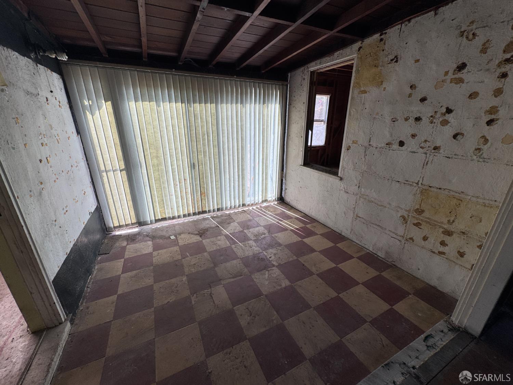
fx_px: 207
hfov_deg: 102.1
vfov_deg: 85.7
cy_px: 192
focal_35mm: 14
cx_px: 256
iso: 40
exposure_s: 1/202
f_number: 2.2
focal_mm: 2.22
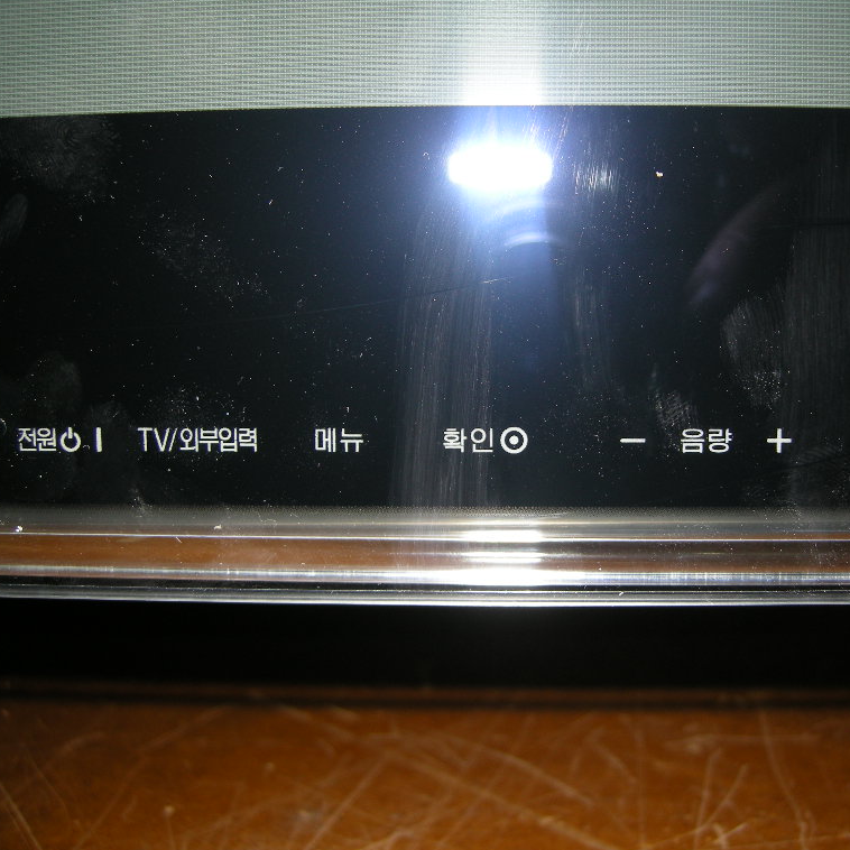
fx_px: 1195
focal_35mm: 43
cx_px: 539
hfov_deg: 38.9
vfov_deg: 39.2
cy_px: 427
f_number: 2.7
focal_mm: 7.5
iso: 64
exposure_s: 1/60
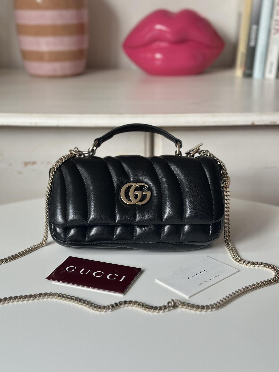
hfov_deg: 30.3
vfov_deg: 39.7
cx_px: 140
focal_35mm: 48
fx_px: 516
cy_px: 186
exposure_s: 1/77
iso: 125
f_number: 1.78
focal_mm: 6.86
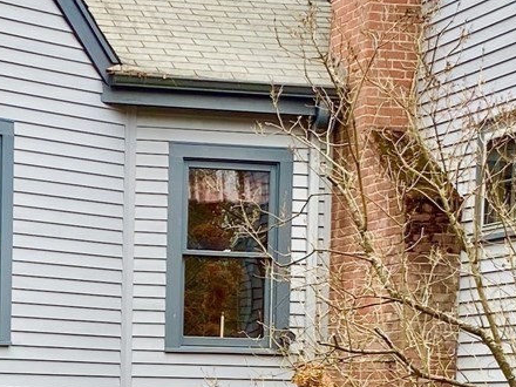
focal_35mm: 121
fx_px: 1804
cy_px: 456
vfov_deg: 12.0
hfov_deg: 16.1
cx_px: 62
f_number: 1.8
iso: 32
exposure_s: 1/328
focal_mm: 4.25
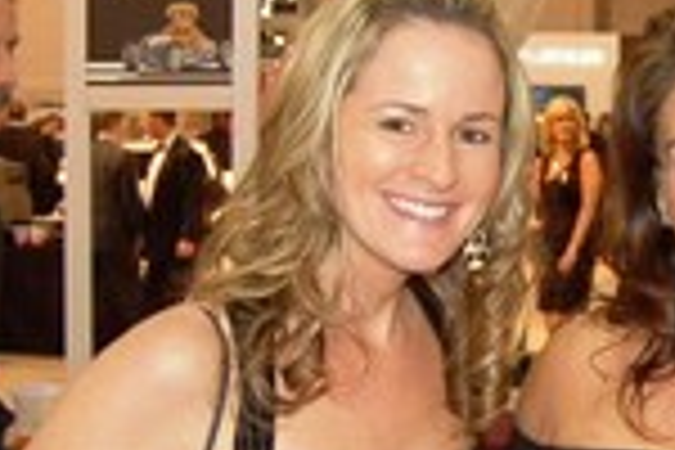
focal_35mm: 100
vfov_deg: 13.7
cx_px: 688
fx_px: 1875
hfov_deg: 19.8
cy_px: 320
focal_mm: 20
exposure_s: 1/60
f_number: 3.8
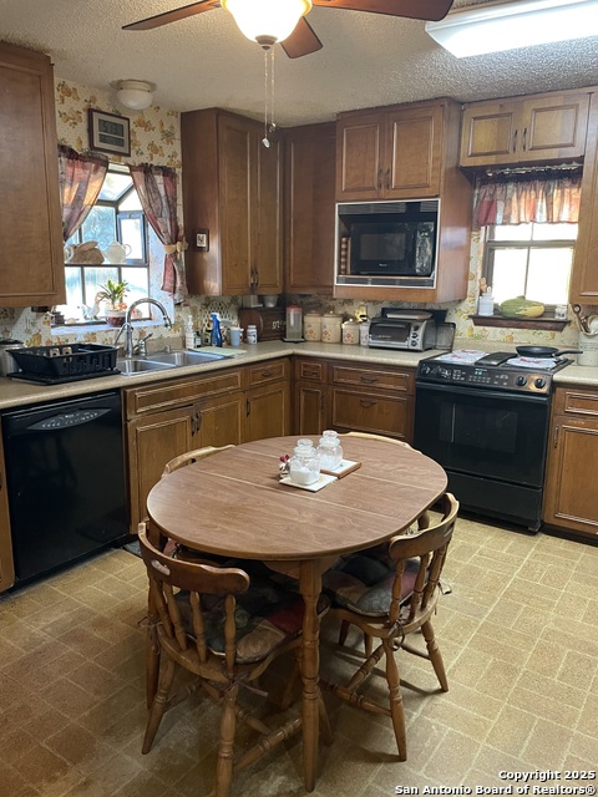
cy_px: 398
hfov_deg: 53.1
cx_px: 299
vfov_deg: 67.3
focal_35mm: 26
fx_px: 599
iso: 320
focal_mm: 4.2
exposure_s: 1/40
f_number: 1.6
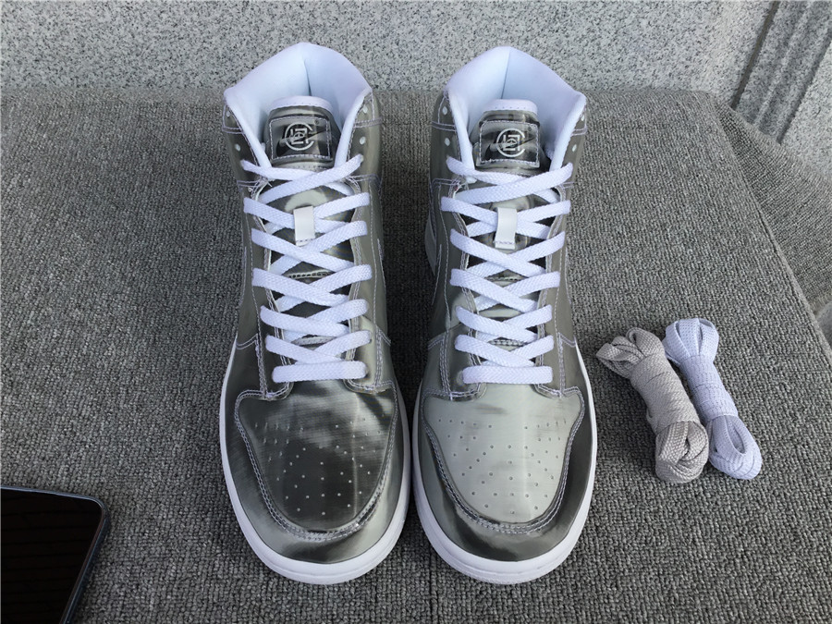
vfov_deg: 45.4
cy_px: 312
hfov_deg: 58.4
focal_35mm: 31
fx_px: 745
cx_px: 416
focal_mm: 3.3
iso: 25
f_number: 2.4
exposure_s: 1/673
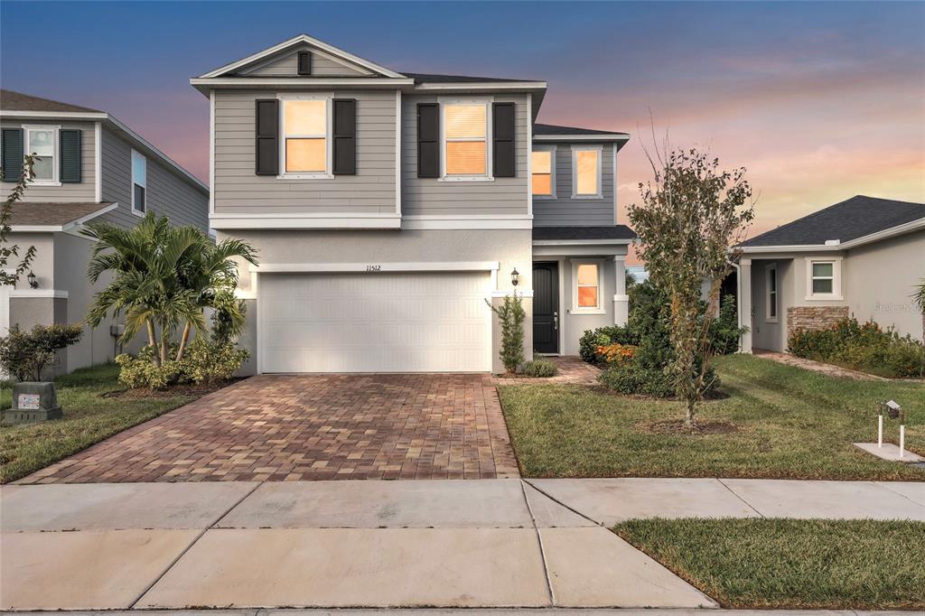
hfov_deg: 67.4
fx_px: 693
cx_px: 462
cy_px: 308
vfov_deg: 47.9
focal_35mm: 27
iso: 250
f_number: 8
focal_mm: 27
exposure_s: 1/500
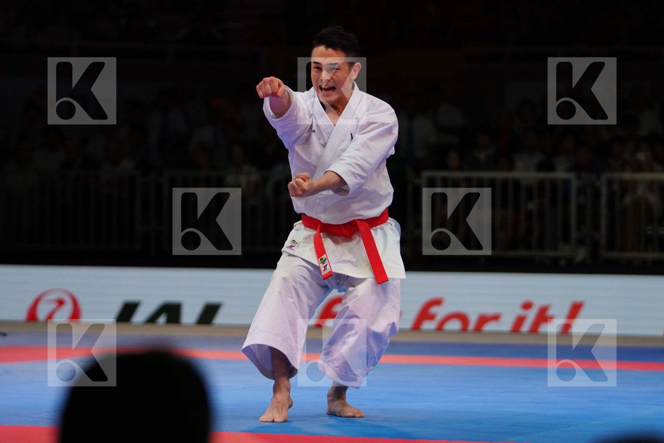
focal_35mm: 171
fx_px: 3154
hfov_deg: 12.0
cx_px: 332
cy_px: 222
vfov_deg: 8.0
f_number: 2.8
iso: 500
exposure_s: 1/1000
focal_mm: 114
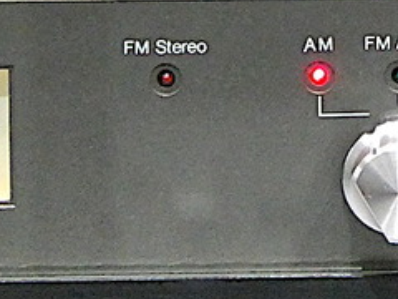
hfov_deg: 2.9
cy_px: -65
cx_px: 531
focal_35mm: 688
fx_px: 7910
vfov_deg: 2.2
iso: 1600
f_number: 5.6
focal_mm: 30.9
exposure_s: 1/30
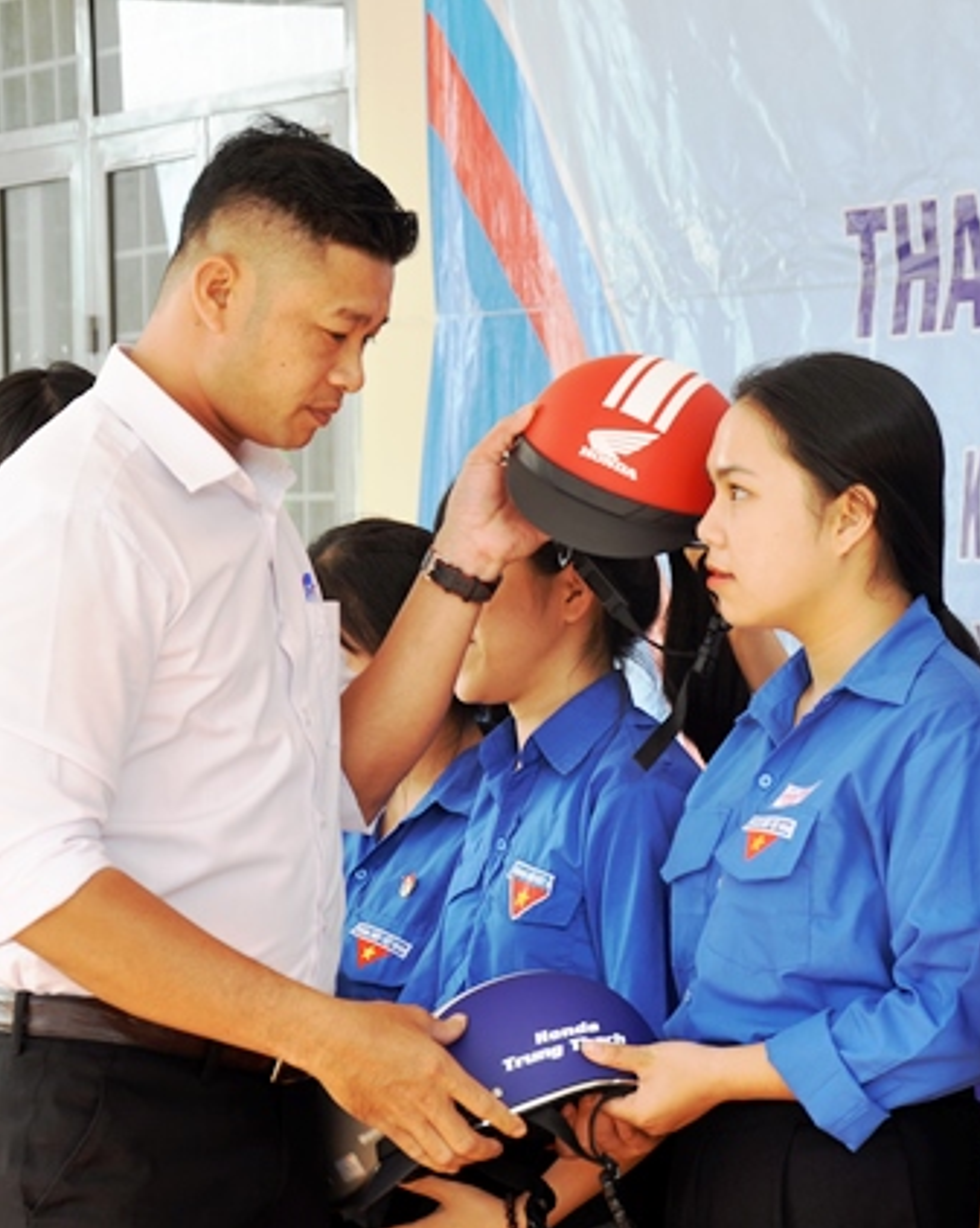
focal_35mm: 111
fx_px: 4029
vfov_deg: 17.3
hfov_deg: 13.8
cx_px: 742
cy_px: 615
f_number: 5
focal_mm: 52
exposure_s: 1/100
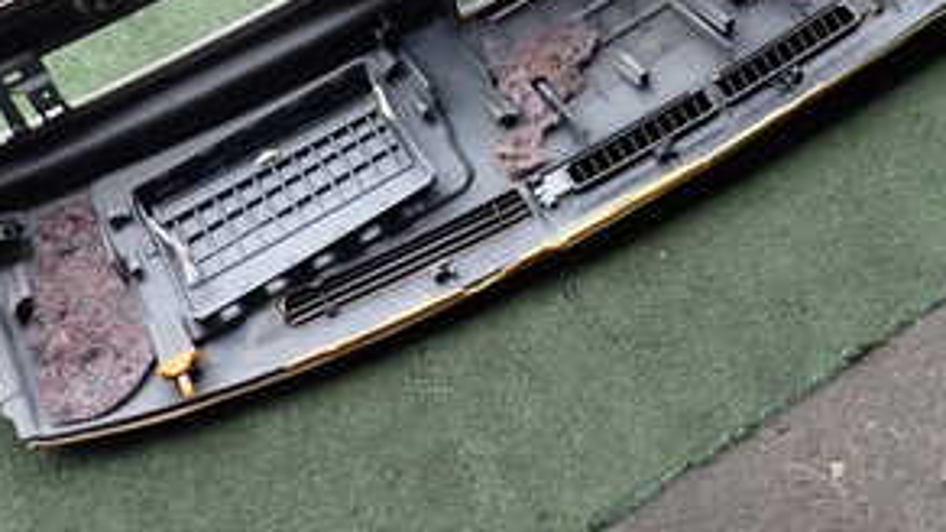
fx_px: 1404
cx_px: 544
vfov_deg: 20.2
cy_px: -88
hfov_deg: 37.2
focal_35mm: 56
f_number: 2
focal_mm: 4.5
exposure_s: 1/100
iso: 100
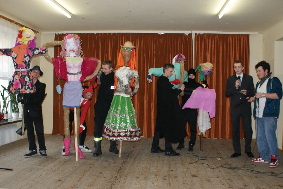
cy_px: 96
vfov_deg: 42.3
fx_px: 244
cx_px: 145
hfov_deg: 60.3
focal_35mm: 31
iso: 400
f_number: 5.6
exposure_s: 1/60
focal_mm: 20
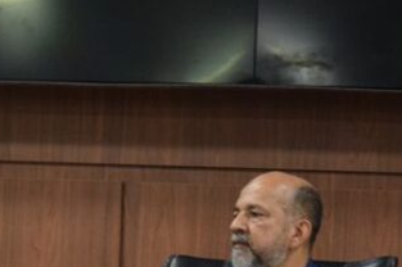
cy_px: 130
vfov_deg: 3.7
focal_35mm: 373
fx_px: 4163
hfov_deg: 5.5
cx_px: 72
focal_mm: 105
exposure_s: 1/60
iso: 2500
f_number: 5.6
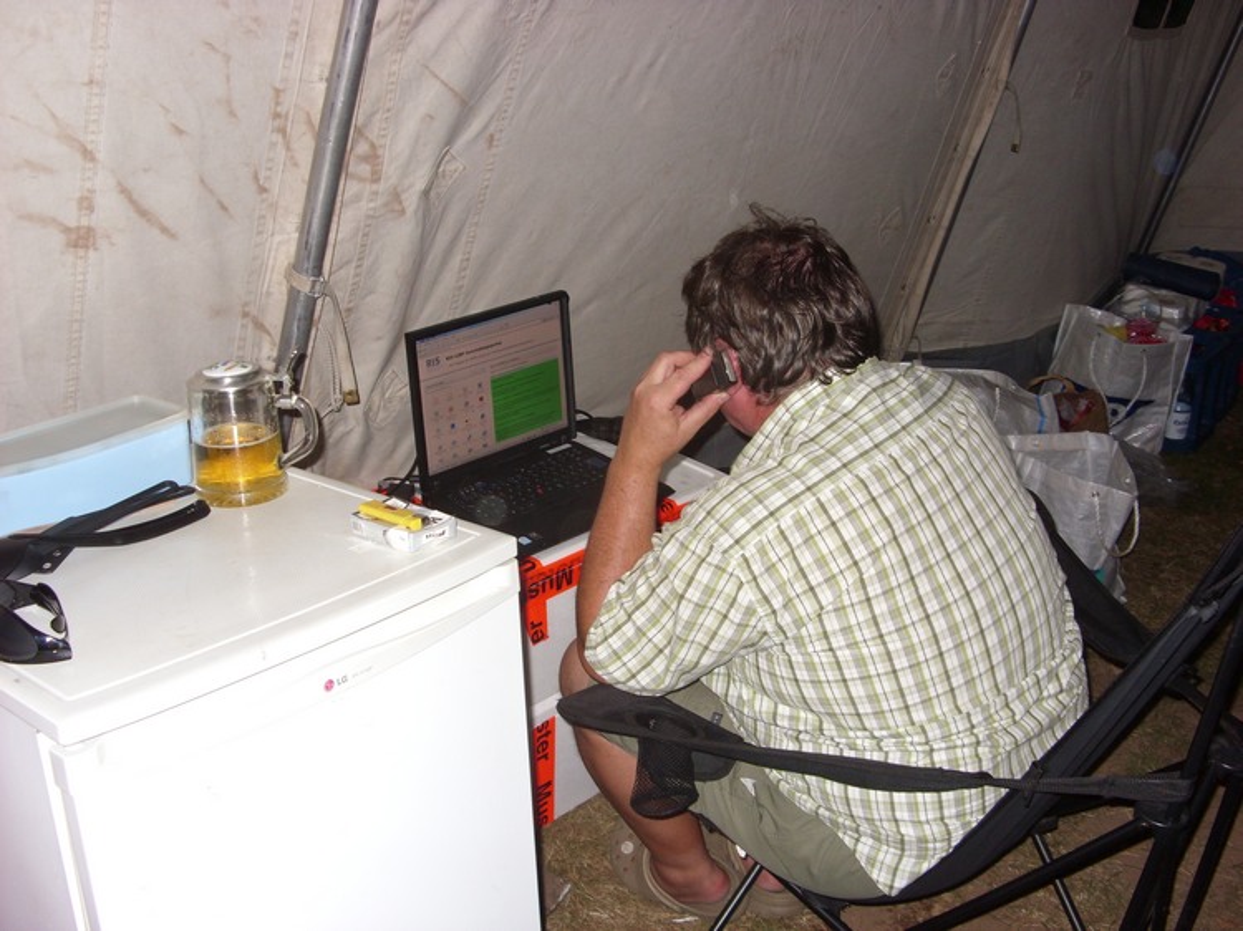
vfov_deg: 37.7
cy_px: 466
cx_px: 622
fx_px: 1364
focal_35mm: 38
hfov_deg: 49.0
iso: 100
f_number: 2.8
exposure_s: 1/30
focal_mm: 6.3
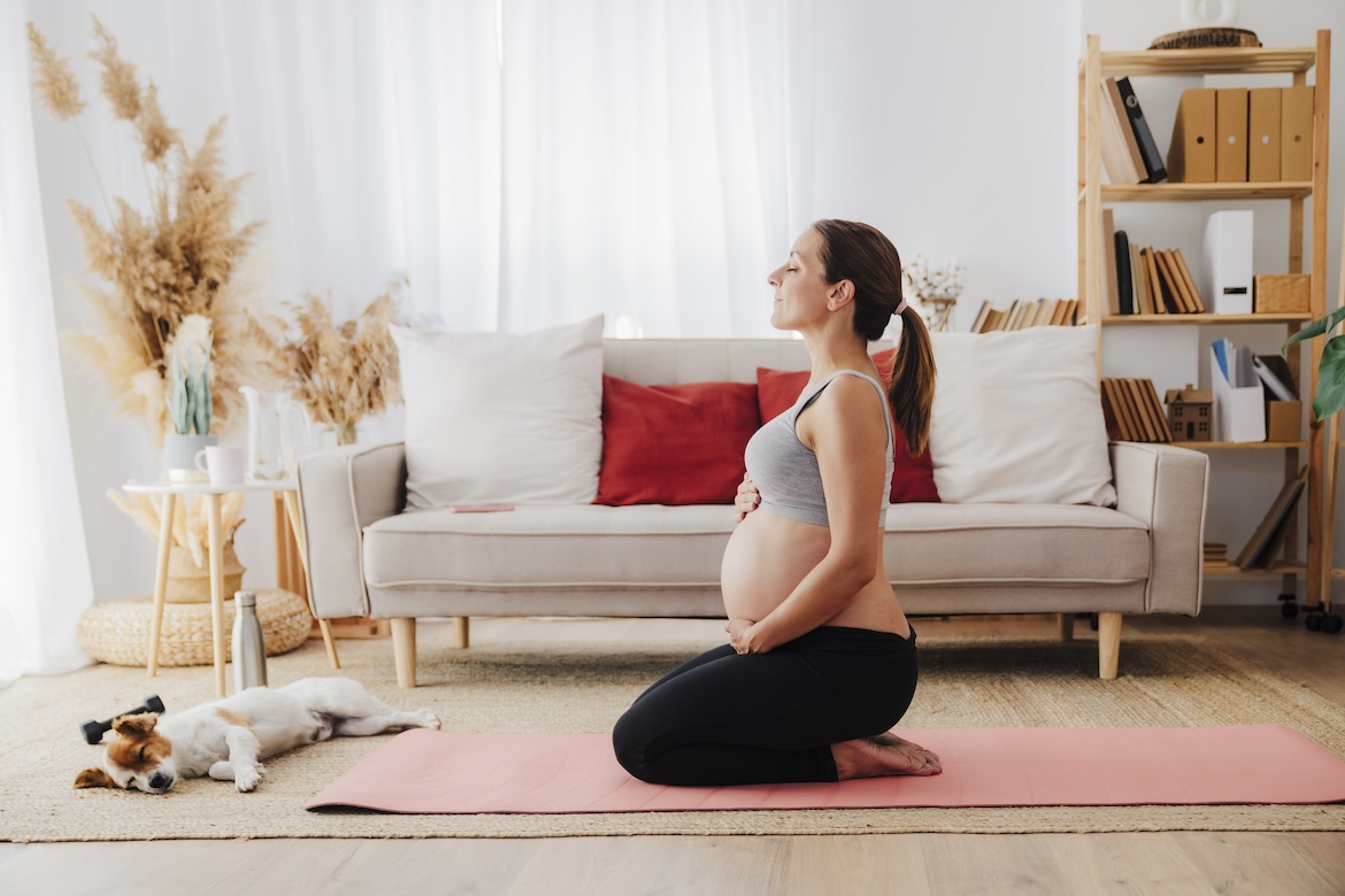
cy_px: 448
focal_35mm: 37
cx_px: 672
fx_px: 1382
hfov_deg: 51.9
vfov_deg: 35.9
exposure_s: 1/320
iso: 500
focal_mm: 37
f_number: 2.8
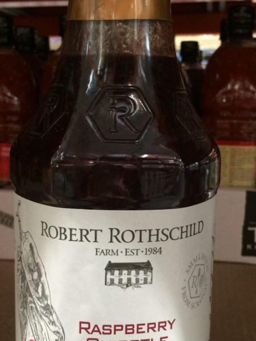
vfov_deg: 37.4
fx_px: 503
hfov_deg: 28.5
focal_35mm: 51
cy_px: 195
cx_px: 148
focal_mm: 4.15
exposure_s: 1/33
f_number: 2.2
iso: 320
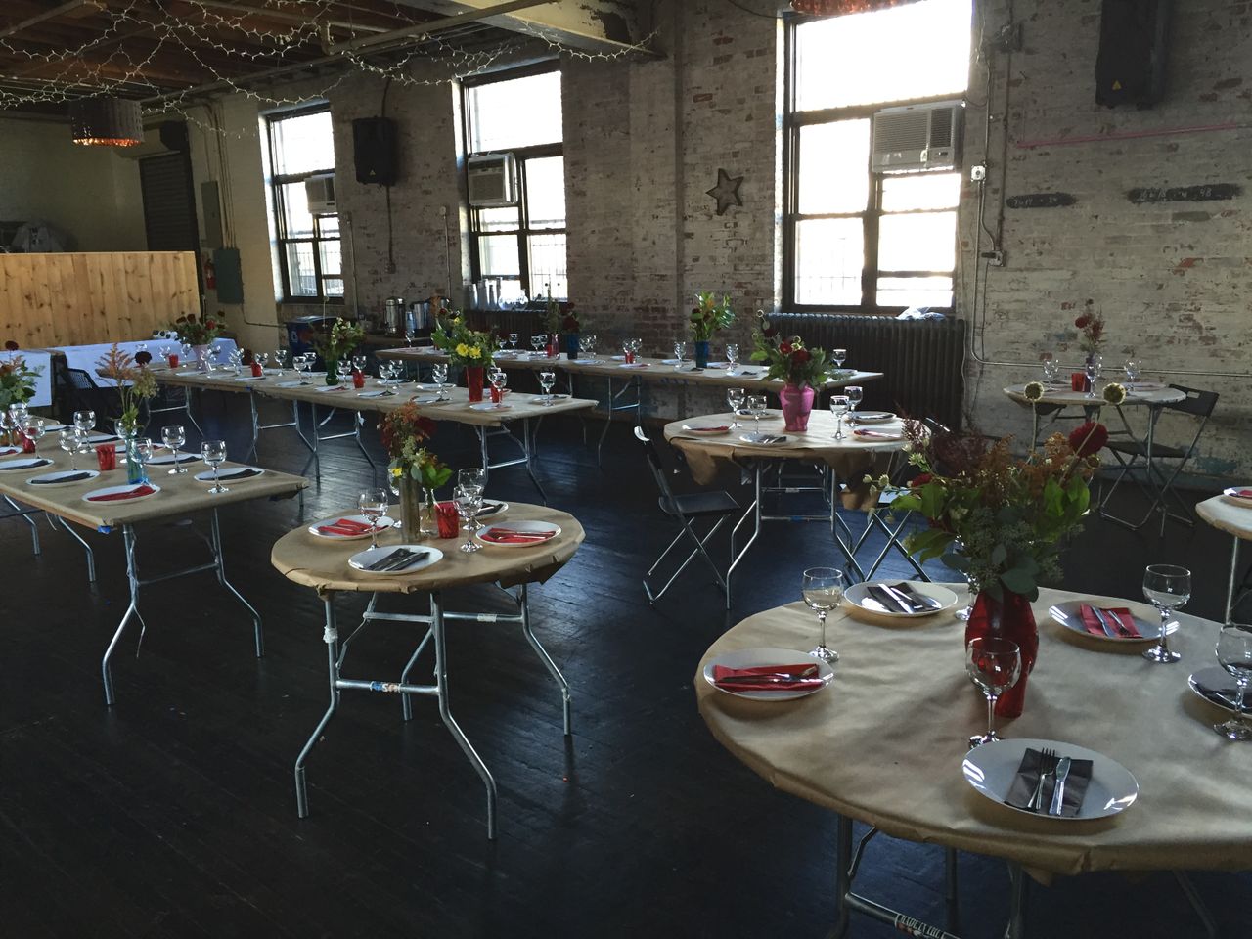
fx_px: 1049
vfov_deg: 48.2
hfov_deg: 61.7
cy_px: 470
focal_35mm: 29
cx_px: 626
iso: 100
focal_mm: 4.15
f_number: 2.2
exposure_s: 1/30
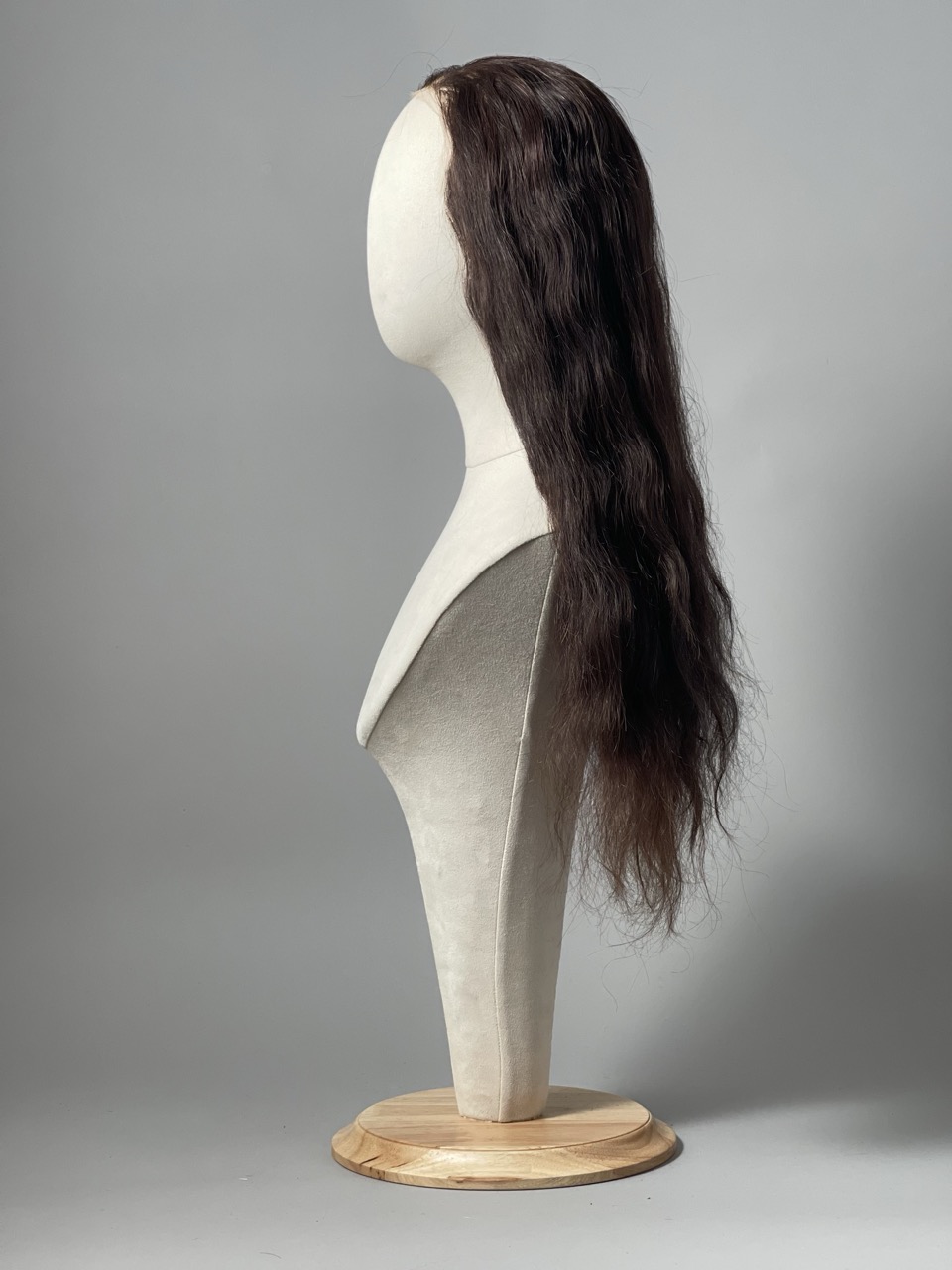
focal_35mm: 64
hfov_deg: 22.9
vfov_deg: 30.3
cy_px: 635
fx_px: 2347
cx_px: 476
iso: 80
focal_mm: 7.5
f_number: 2.2
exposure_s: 1/121
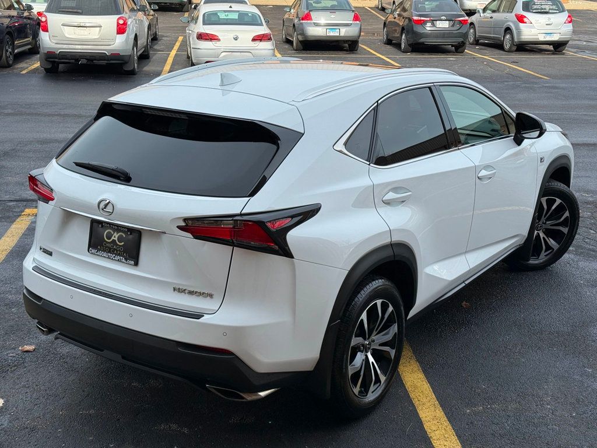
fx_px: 828
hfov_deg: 39.7
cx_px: 298
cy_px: 224
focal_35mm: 48
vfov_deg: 30.3
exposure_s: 1/1883
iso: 64
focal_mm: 6.76
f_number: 1.78
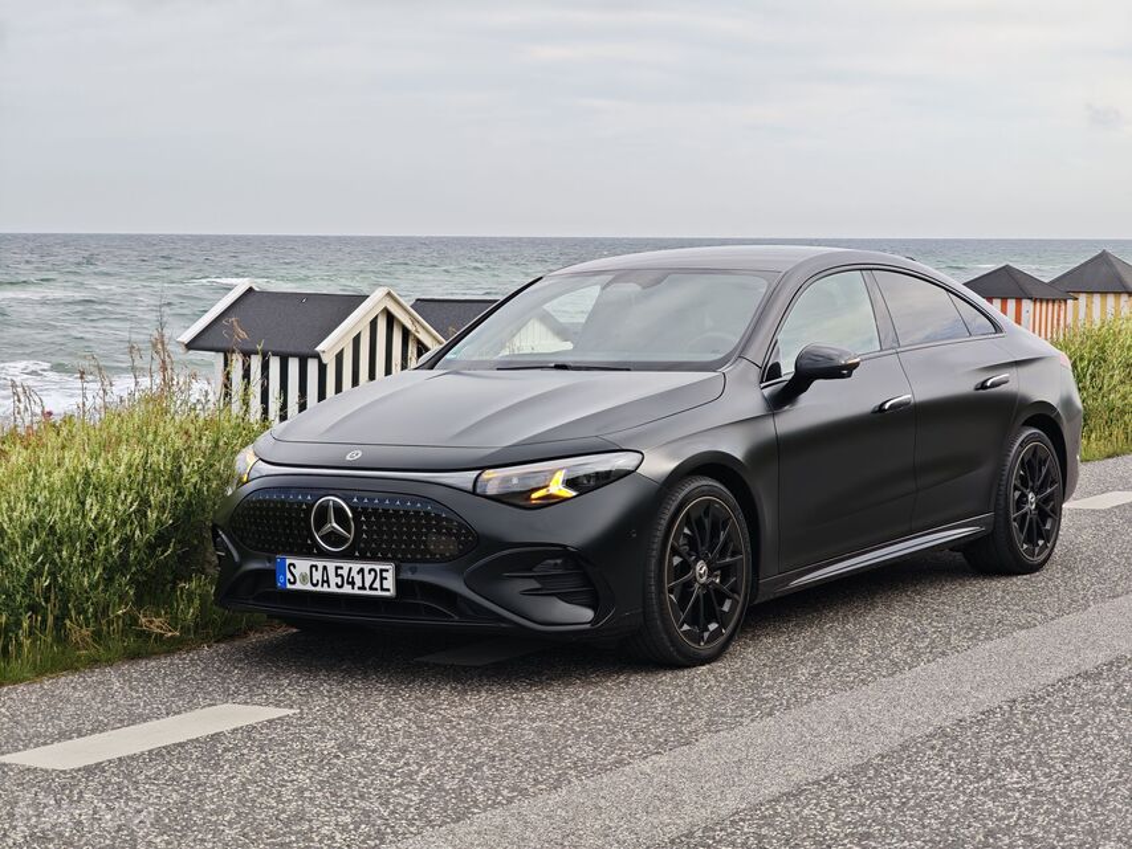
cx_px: 566
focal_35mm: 70
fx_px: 2290
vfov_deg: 21.0
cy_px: 424
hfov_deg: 27.8
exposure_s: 1/1247
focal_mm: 11.5
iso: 50
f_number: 1.8
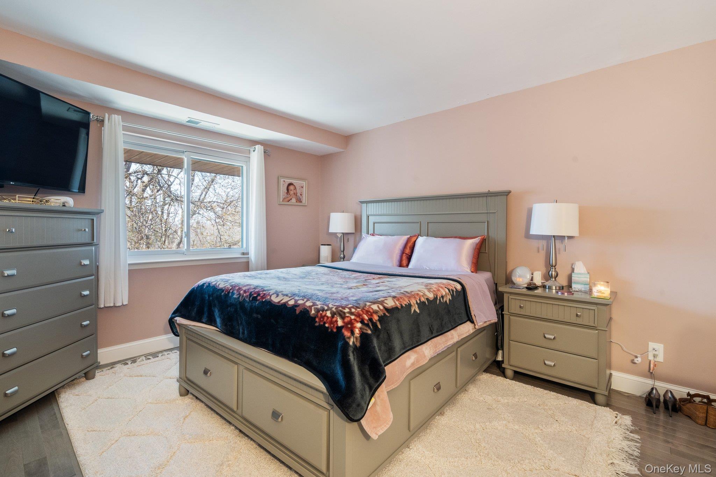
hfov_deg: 96.7
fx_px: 318
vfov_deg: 73.7
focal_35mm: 16
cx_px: 358
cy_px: 238
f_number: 9
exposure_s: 1/2.5
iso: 1000
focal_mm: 16
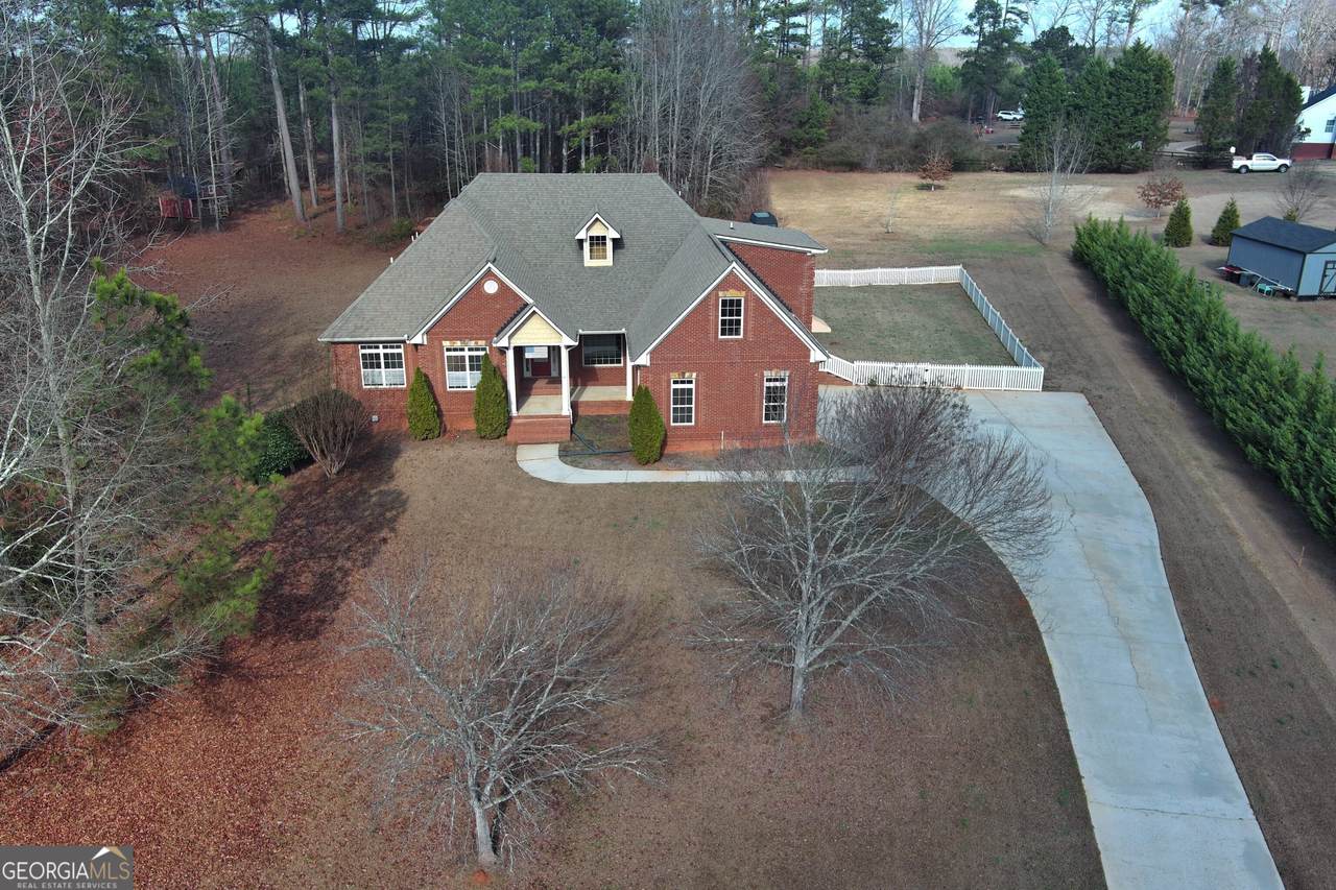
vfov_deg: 45.0
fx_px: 1076
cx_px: 668
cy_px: 445
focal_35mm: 29
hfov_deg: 63.7
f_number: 2.8
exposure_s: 1/668
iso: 100
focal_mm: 10.57
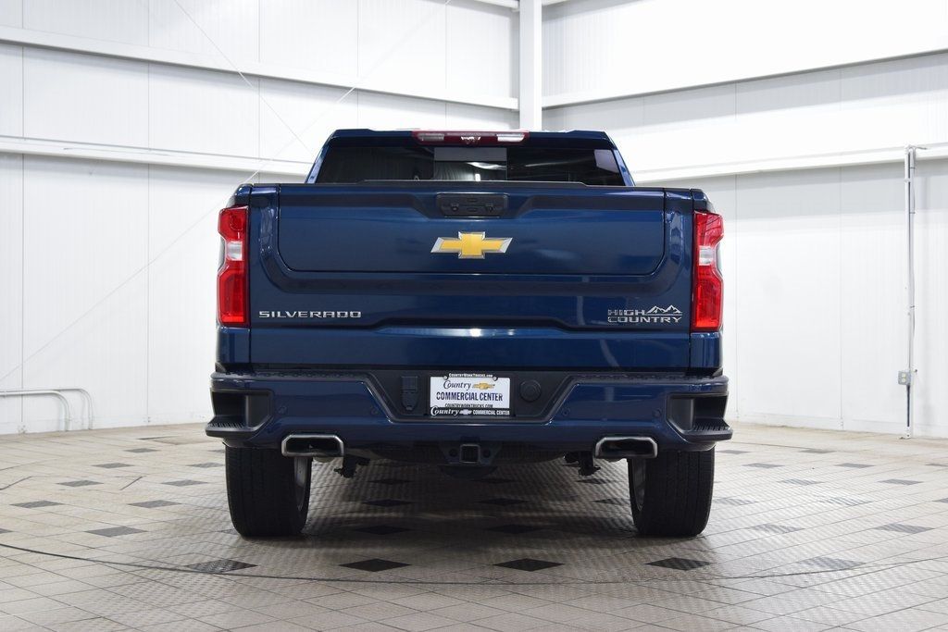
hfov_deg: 36.9
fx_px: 1422
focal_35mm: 54
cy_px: 316
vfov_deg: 25.1
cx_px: 474
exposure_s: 1/15
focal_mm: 36
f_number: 6.3
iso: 800
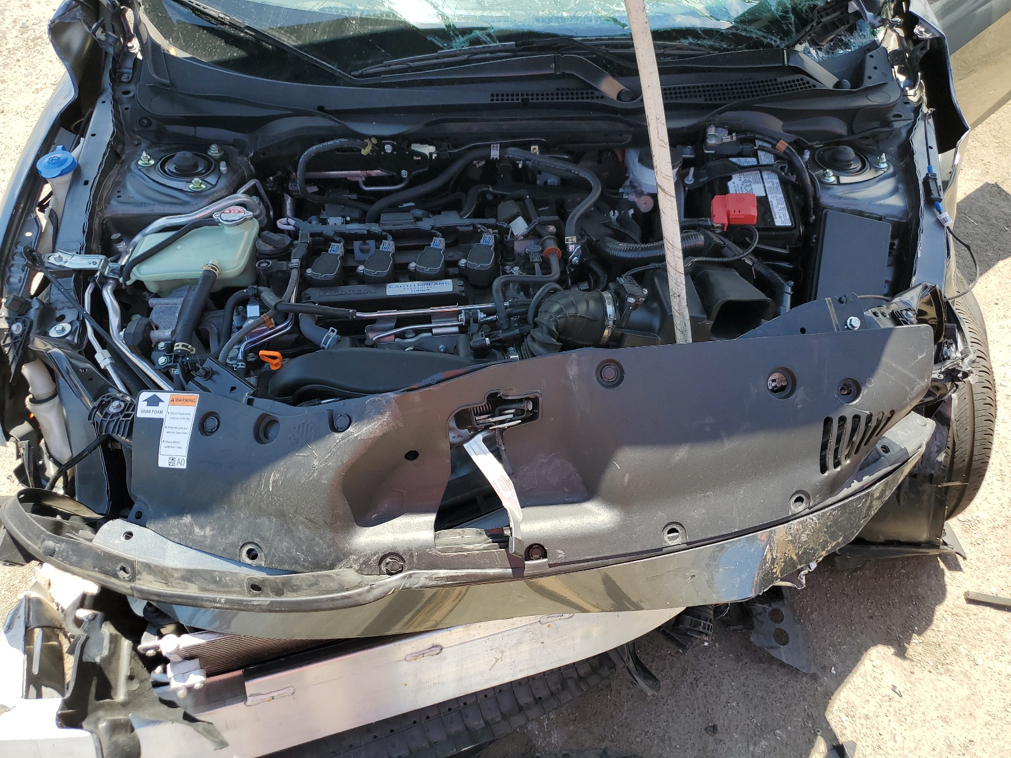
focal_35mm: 26
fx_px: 759
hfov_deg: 67.3
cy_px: 379
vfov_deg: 53.1
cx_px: 506
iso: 50
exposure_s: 1/1000
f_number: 1.5
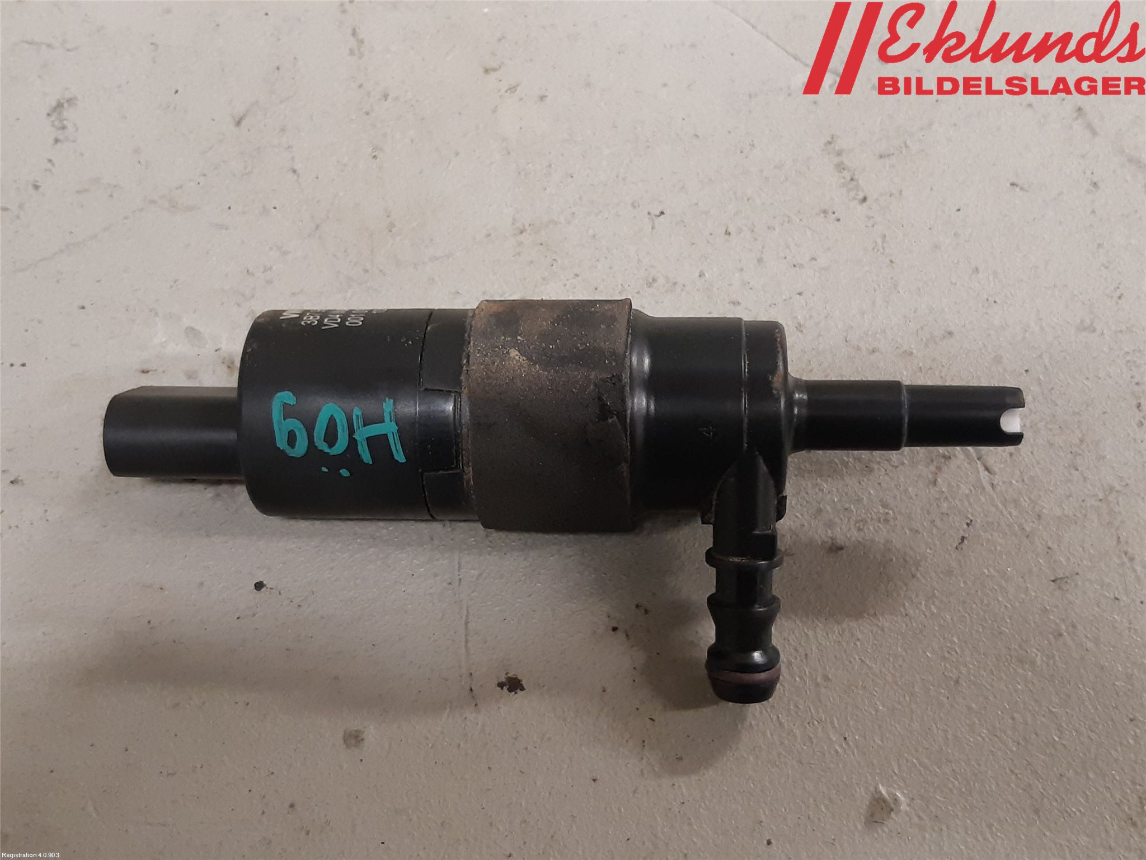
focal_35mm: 26
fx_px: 861
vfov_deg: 53.1
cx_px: 573
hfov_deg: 67.3
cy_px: 430
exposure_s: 1/50
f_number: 1.7
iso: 200
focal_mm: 3.93
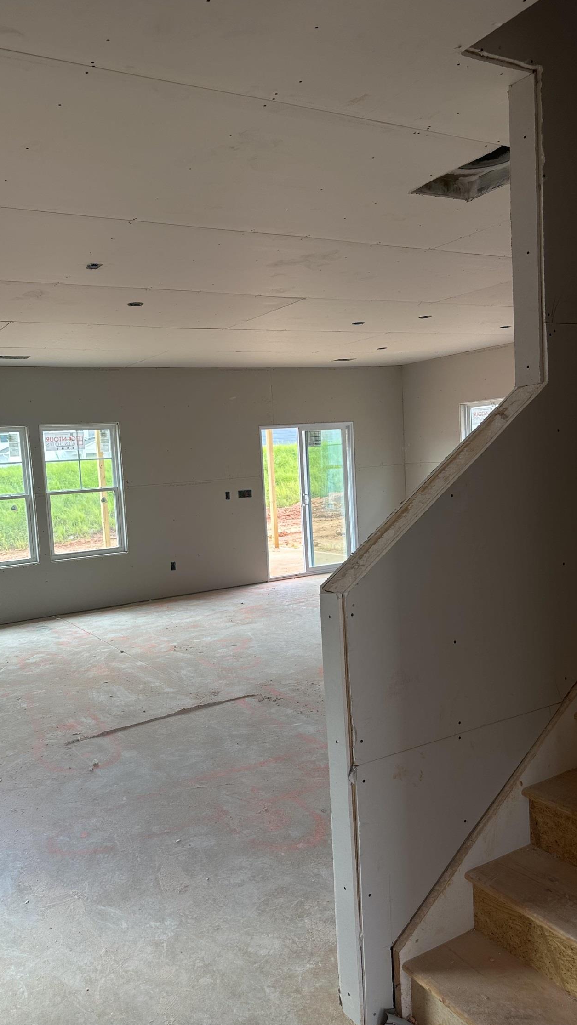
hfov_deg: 42.5
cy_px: 517
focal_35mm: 27
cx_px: 211
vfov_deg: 69.9
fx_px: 734
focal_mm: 6.86
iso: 64
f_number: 1.78
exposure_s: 1/121
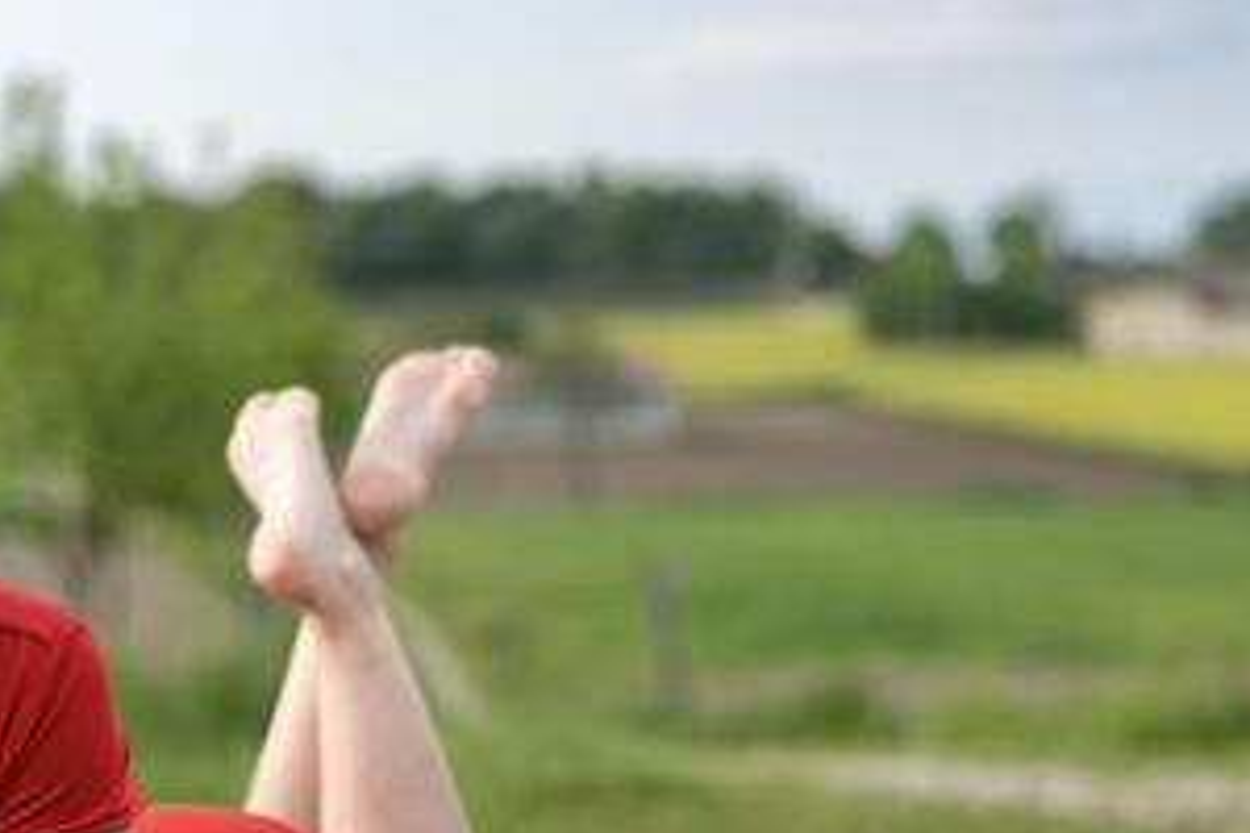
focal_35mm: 100
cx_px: 408
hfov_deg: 20.3
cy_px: 612
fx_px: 3472
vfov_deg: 13.6
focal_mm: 50
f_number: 2.2
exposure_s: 1/1000
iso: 64
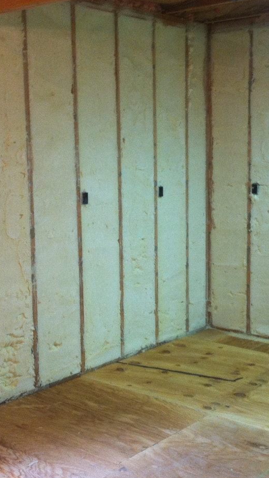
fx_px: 698
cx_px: 152
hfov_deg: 21.8
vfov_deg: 37.8
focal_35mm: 55
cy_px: 248
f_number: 2.8
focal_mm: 3.85
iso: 160
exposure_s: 1/15
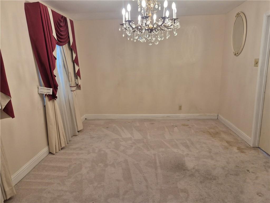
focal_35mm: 23
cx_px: 135
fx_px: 179
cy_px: 102
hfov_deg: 73.9
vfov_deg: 58.9
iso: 200
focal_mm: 5.4
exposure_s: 1/120
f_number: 1.8
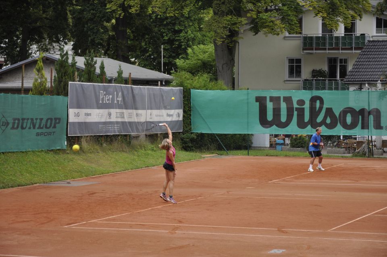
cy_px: 128
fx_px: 1289
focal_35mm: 120
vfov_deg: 11.4
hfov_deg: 17.1
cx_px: 194
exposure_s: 1/500
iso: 320
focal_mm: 80
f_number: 5.6
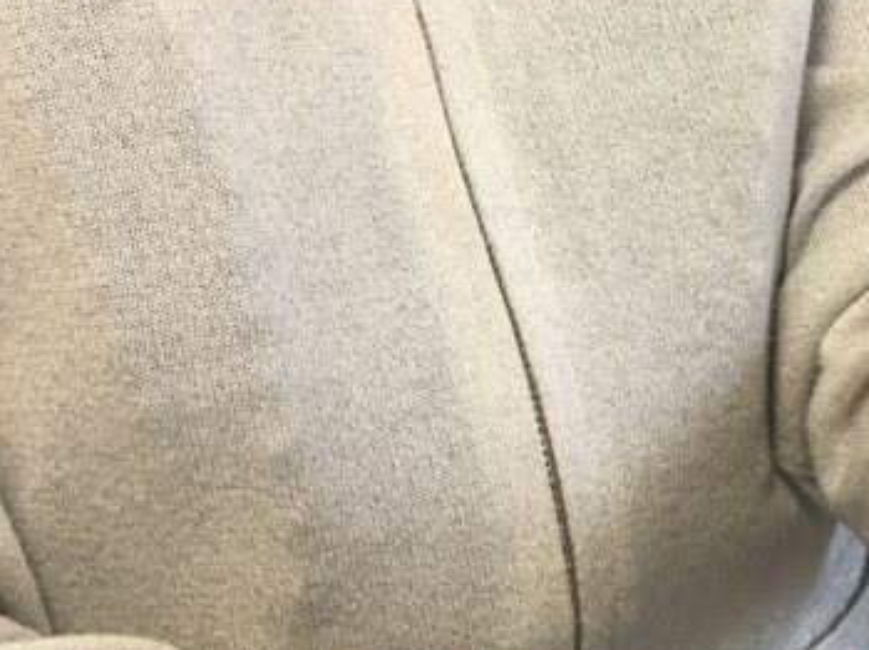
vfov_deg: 17.9
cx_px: 1167
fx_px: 2057
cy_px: 407
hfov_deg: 21.3
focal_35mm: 82
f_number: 1.8
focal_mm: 3.99
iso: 40
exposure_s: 1/20
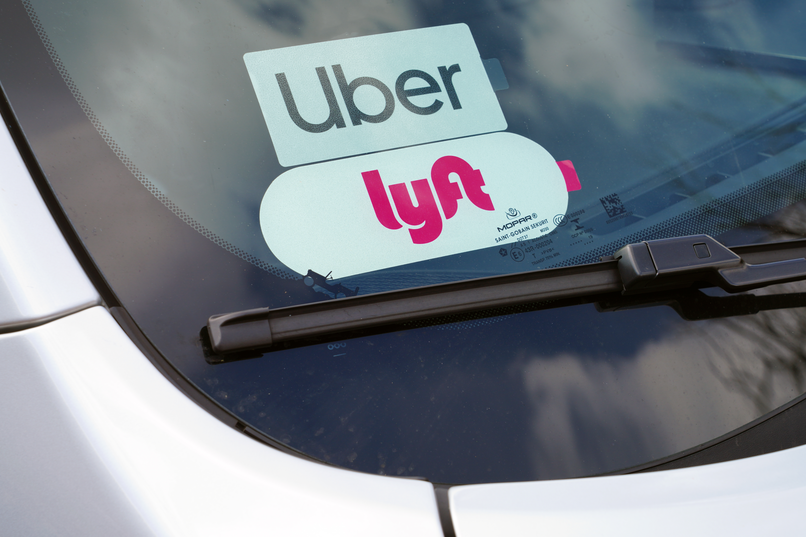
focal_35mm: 105
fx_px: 2351
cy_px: 268
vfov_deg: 13.0
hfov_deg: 19.5
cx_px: 403
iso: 100
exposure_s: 1/80
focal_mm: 105
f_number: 10
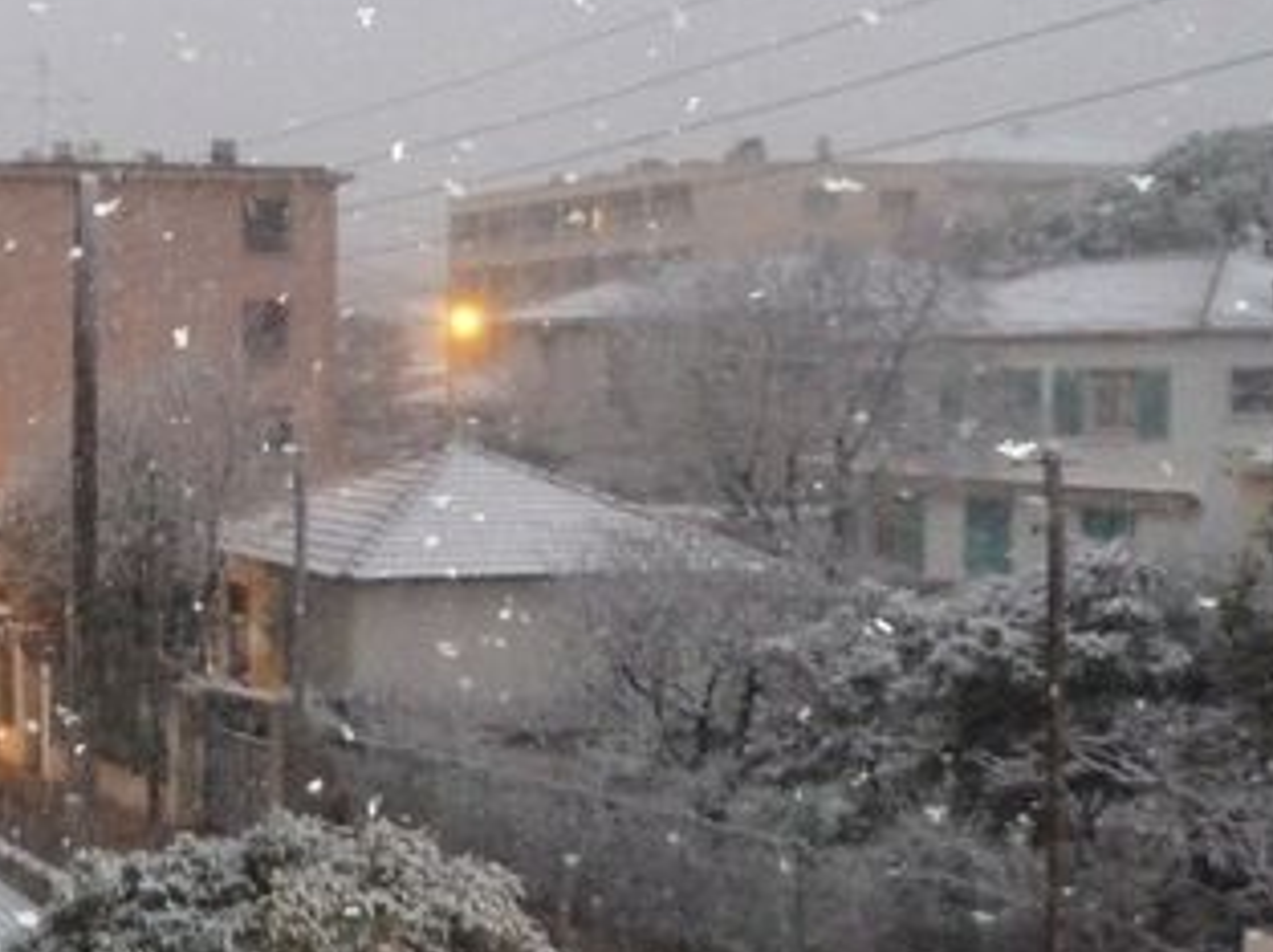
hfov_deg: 26.5
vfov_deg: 22.9
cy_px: 504
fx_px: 2351
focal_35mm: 64
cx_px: -297
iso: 800
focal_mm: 4.1
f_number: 3.3
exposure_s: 1/13
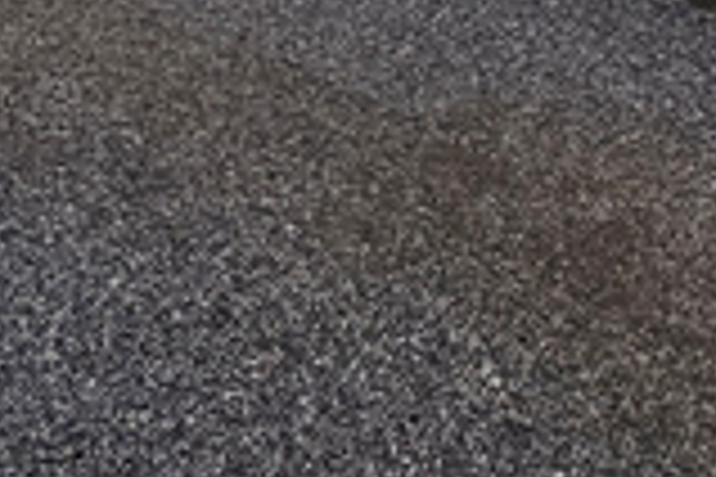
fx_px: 1730
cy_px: -918
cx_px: -730
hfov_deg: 17.0
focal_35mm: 87
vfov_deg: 10.9
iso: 50
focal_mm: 2.2
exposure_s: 1/60
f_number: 2.2
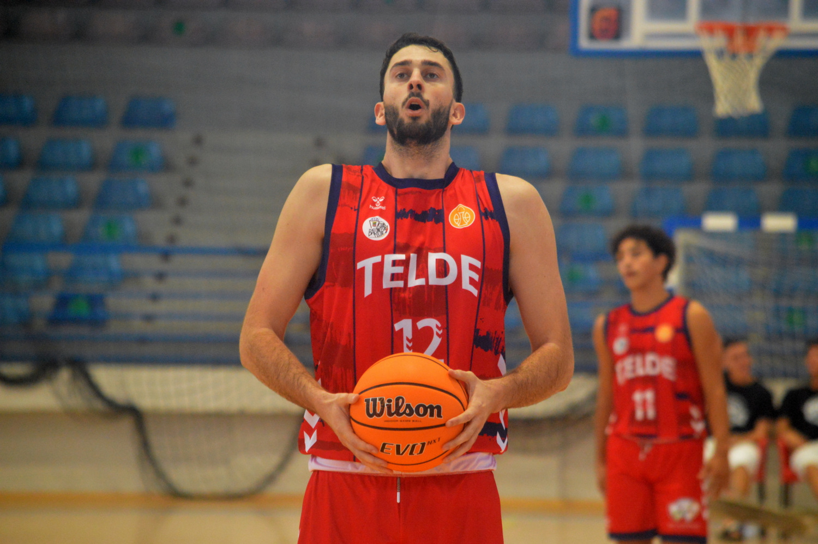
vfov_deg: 5.4
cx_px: 409
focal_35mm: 255
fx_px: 5790
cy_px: 272
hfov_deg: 8.1
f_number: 5.6
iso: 3200
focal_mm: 170
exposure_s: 1/400
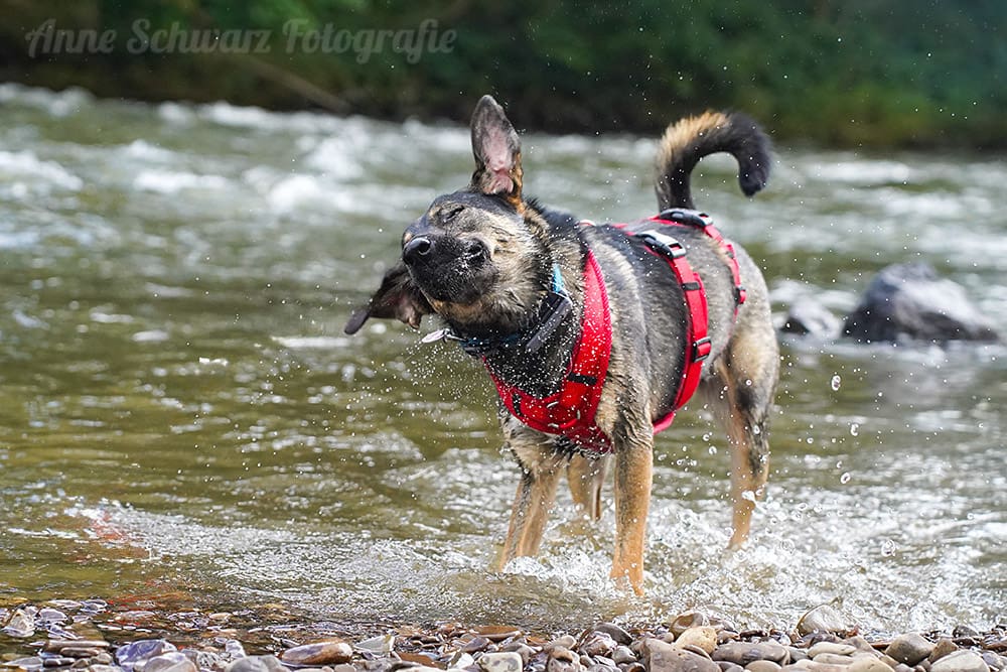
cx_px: 504
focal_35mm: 75
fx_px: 2098
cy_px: 336
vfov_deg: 18.2
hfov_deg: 27.0
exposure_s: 1/2000
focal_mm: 75
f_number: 4
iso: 3200
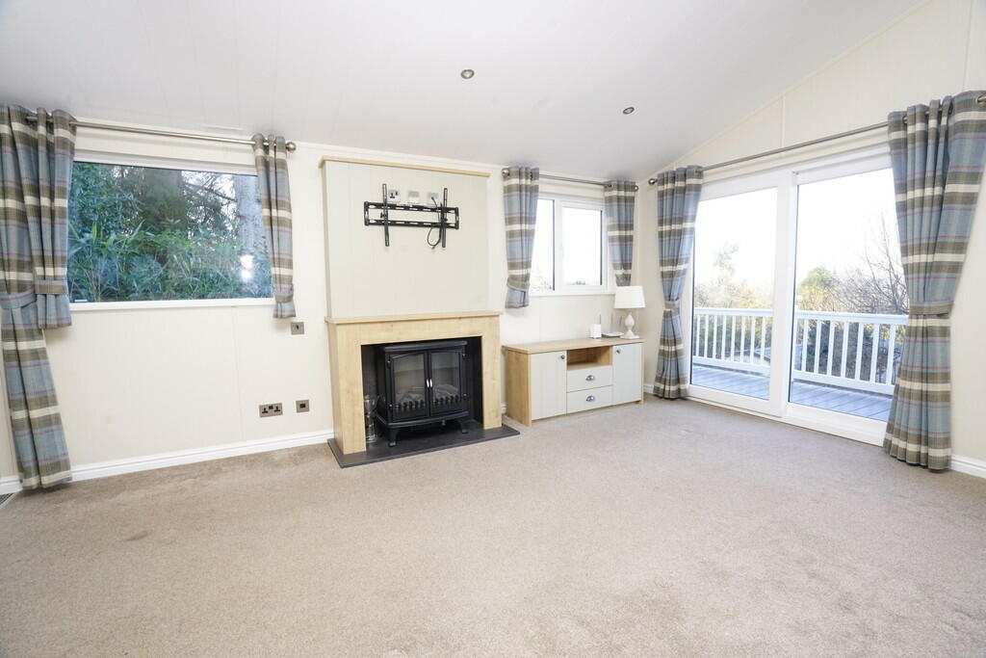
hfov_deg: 96.7
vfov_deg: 73.8
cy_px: 329
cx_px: 493
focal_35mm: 16
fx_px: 438
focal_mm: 16
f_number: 10
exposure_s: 1/60
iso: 2000
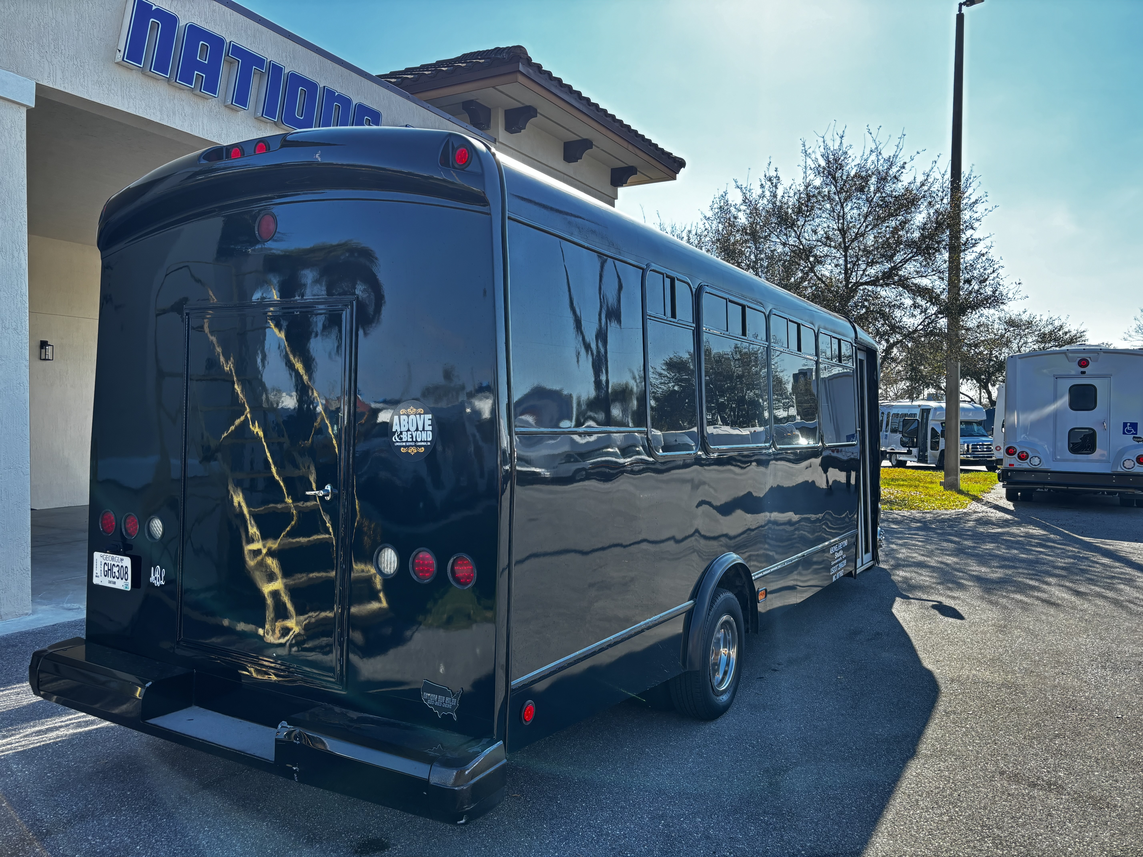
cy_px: 428
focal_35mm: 26
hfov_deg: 67.3
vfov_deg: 53.1
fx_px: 859
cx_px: 572
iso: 50
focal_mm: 5.96
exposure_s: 1/520
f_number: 1.6
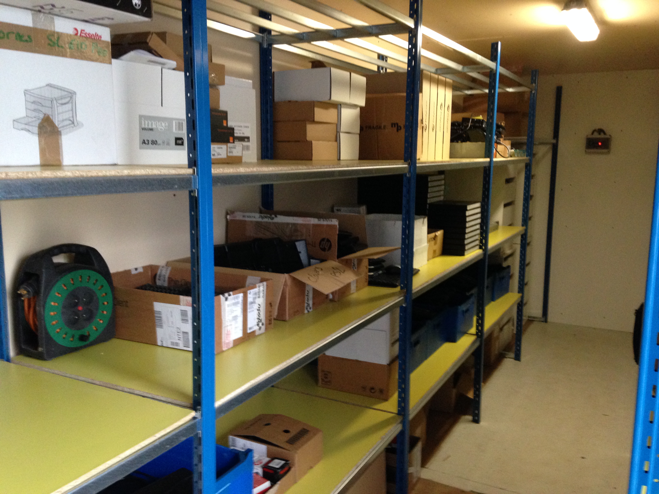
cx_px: 330
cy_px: 247
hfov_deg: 55.4
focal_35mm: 33
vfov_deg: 42.9
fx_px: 628
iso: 320
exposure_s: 1/20
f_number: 2.4
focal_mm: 4.12
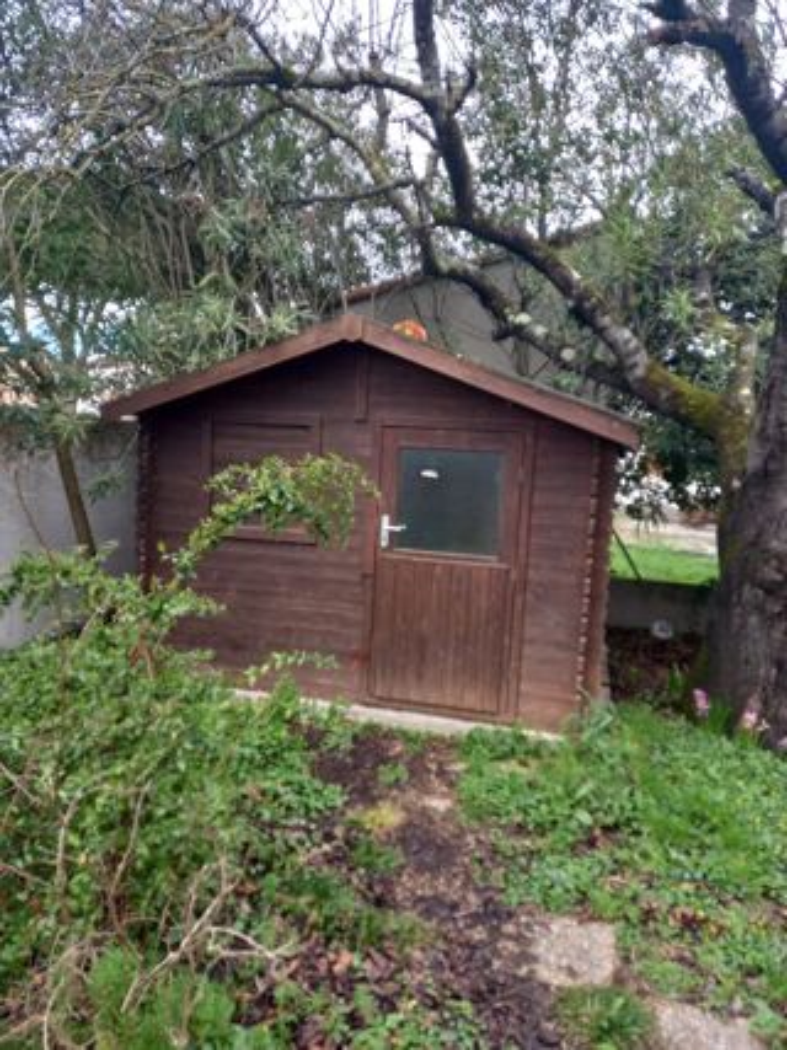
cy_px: 525
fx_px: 758
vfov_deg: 69.4
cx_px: 394
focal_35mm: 25
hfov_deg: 54.9
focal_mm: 4.6
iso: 25
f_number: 2
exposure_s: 1/59
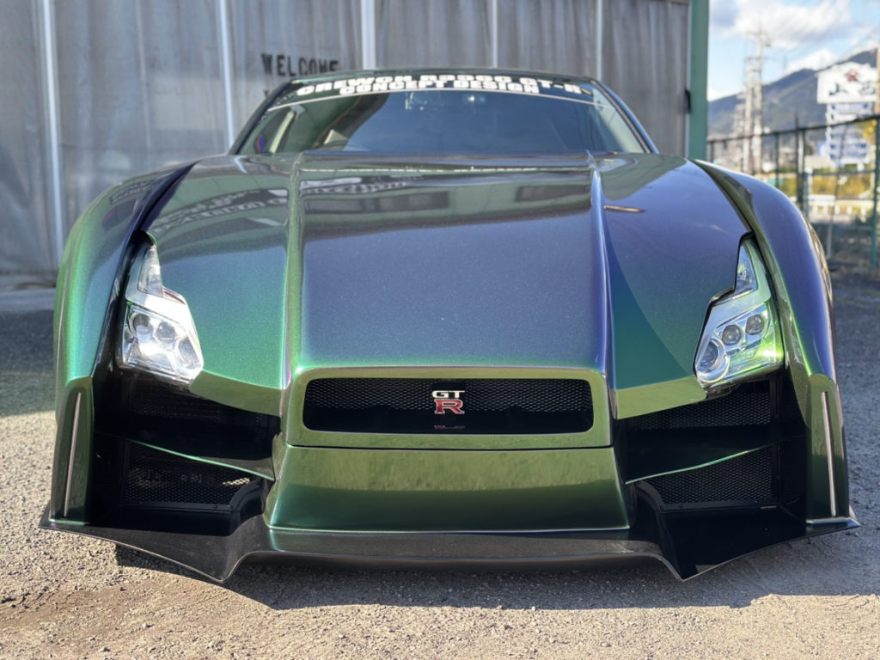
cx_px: 440
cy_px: 330
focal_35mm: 48
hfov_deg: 39.7
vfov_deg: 30.3
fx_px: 1220
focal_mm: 6.86
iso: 80
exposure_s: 1/719
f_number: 1.78
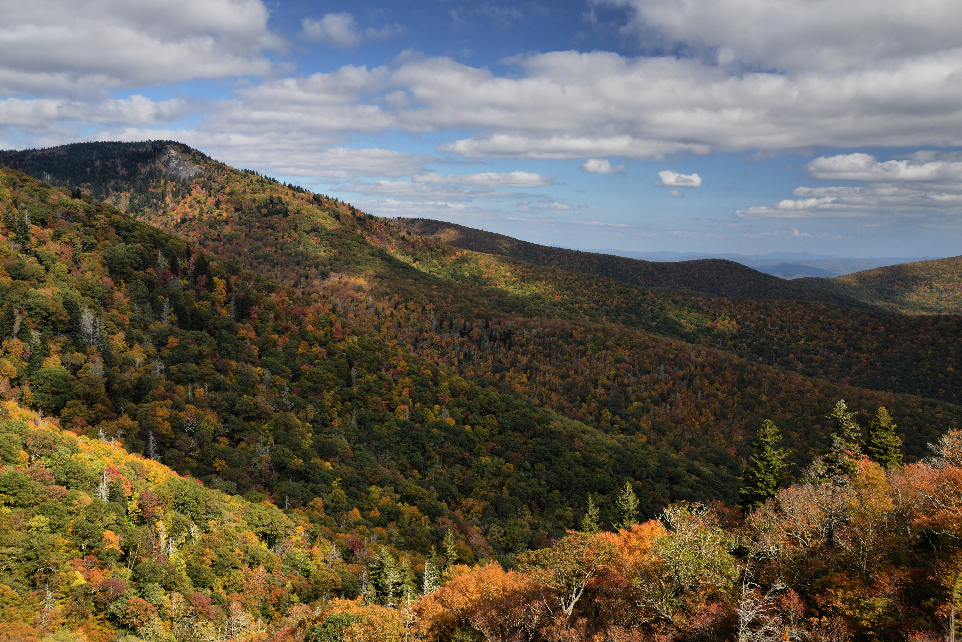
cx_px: 481
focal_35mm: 35
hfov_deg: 54.4
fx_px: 936
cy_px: 321
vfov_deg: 37.9
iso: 640
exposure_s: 1/160
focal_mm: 35
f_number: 11
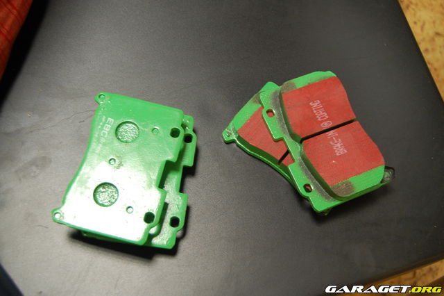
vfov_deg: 31.9
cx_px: 222
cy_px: 148
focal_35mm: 42
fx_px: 518
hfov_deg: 46.4
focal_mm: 28
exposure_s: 1/25
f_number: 4.2
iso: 800
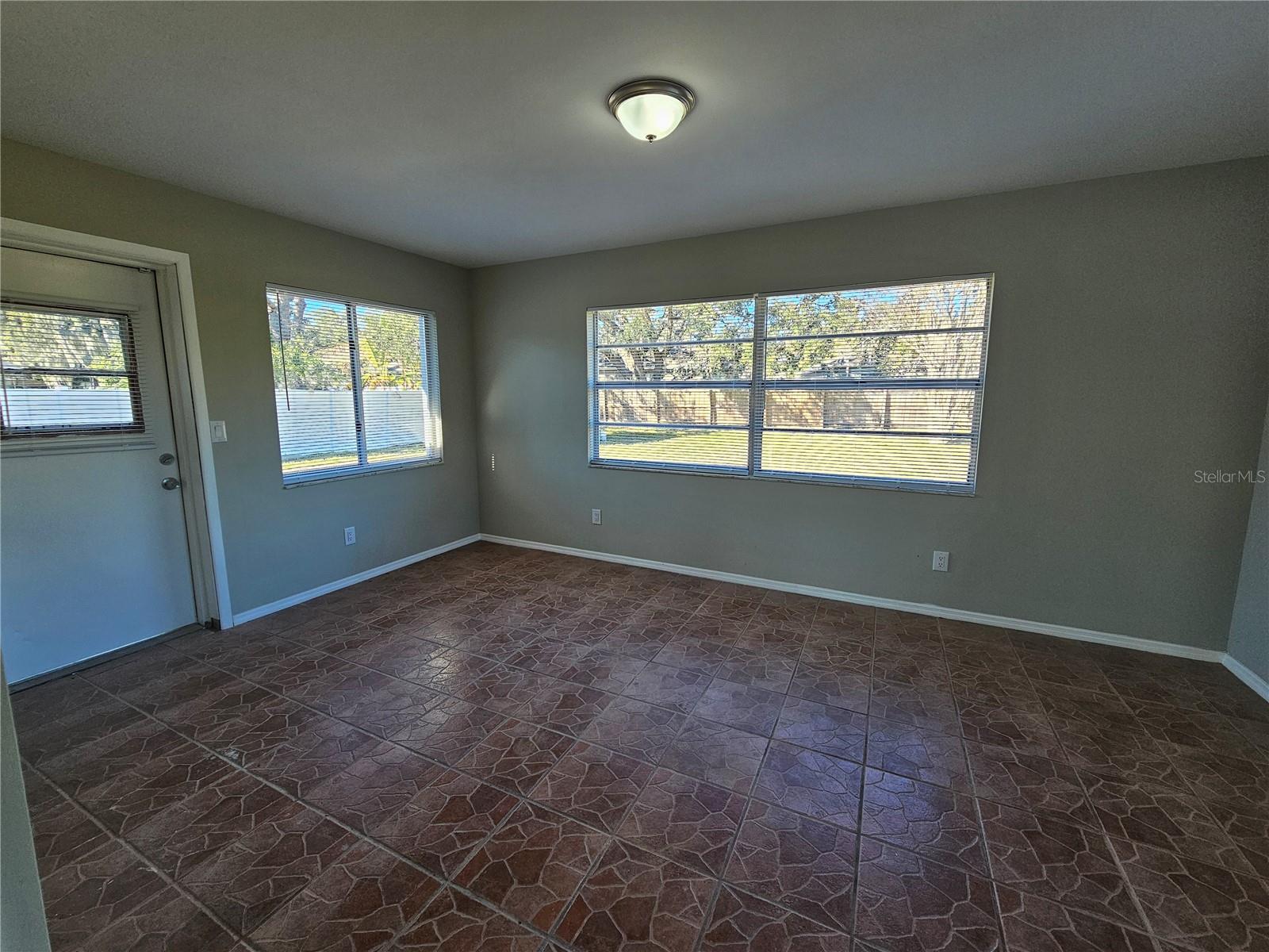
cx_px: 634
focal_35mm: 13
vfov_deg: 89.9
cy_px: 476
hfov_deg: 106.2
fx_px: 477
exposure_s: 1/123
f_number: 2.2
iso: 50
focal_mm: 2.2
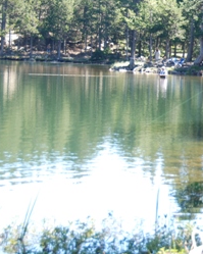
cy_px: 85
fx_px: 1090
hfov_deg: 10.5
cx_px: 250
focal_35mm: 145
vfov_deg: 13.3
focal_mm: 40
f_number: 5
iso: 200
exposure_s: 1/100
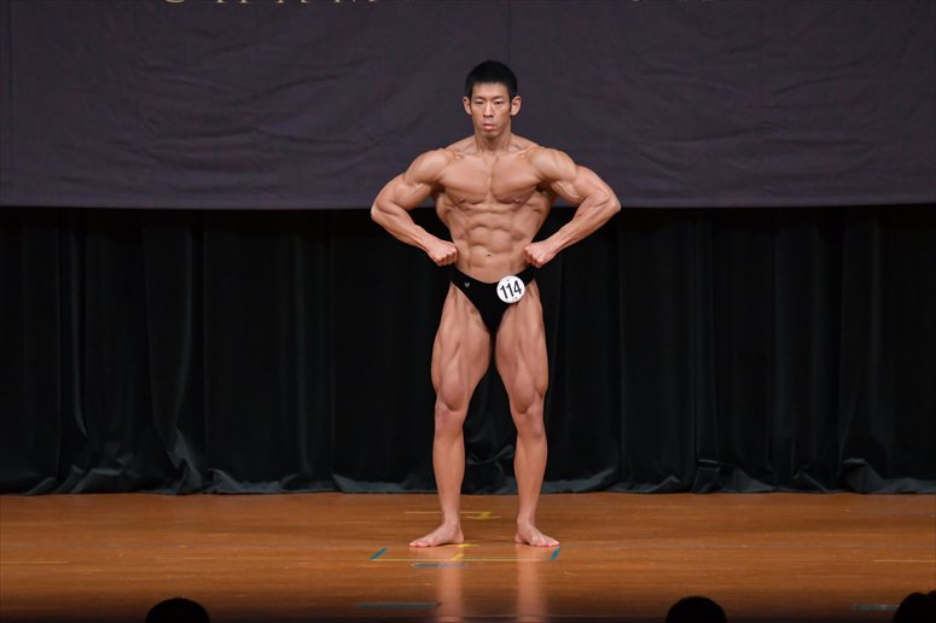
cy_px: 312
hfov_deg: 8.1
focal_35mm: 255
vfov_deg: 5.4
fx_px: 6627
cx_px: 468
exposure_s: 1/400
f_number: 5.6
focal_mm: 170
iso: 4000
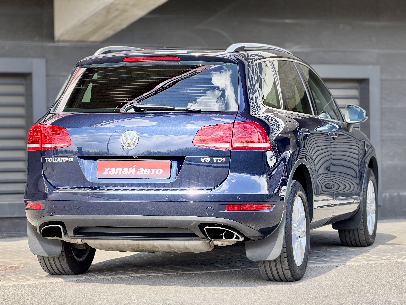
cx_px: 203
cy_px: 152
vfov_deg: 12.3
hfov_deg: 16.4
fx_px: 1407
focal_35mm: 120
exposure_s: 1/198
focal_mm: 15.66
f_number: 2.8
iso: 50
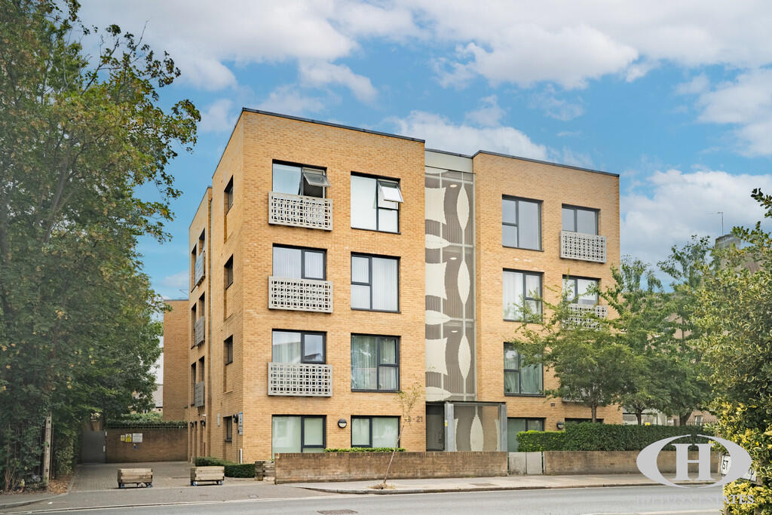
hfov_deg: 60.3
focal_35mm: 31
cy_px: 258
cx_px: 386
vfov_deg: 42.3
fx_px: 665
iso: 400
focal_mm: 31
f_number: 9
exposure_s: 1/2000
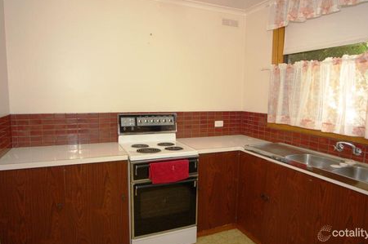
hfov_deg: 74.9
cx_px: 191
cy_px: 122
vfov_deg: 54.0
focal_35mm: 24
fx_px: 240
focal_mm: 15
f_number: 4
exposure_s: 1/60
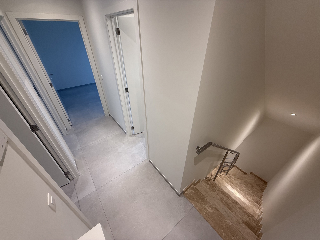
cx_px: 160
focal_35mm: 14
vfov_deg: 85.7
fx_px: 129
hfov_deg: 102.1
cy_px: 120
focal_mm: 2.22
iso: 160
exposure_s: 1/100
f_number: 2.2
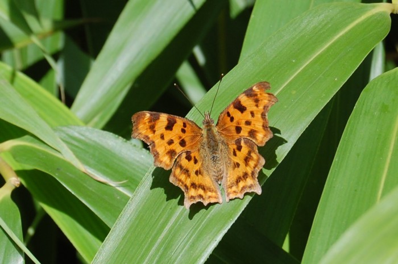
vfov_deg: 16.5
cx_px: 199
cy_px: 132
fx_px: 911
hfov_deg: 24.6
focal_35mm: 82
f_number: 9
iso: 200
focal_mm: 55
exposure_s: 1/320
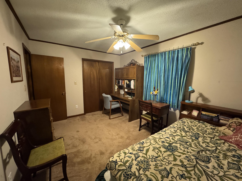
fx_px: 98
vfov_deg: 85.7
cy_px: 90
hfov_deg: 102.1
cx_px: 121
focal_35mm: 14
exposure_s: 1/40
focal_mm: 2.22
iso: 1000
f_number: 2.2
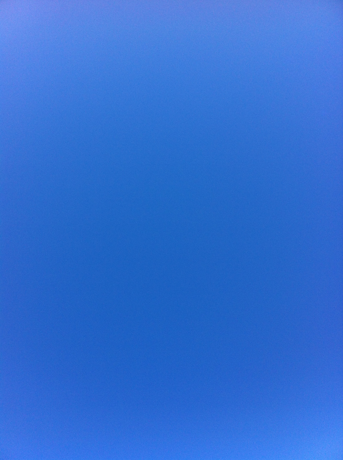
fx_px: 464
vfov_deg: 52.7
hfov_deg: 40.6
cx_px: 172
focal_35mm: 35
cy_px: 230
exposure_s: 1/670
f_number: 2.8
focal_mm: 3.85
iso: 80
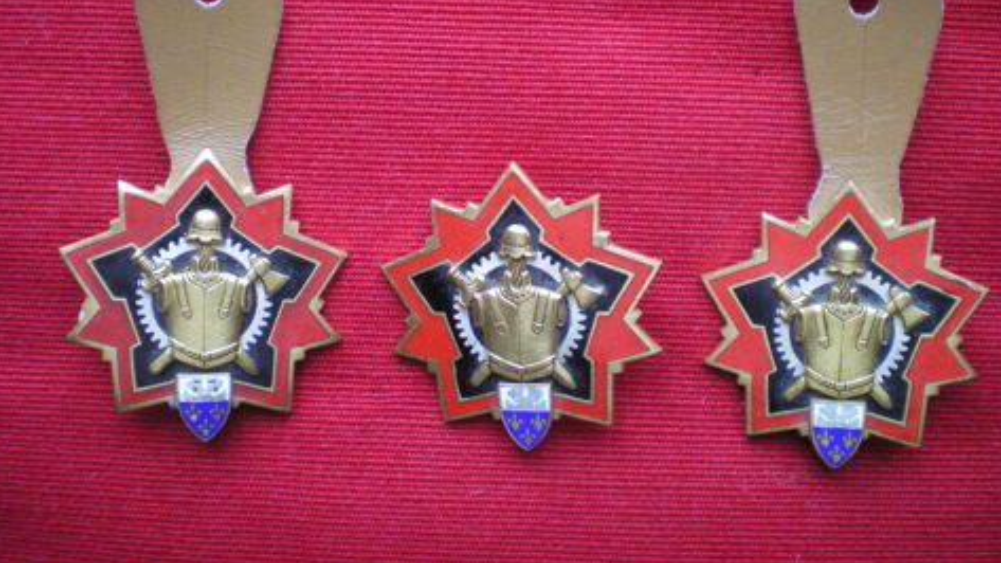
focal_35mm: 42
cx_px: 499
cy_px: 258
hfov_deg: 48.4
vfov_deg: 28.3
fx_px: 1115
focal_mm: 6.3
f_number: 3.1
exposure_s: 1/30
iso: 400
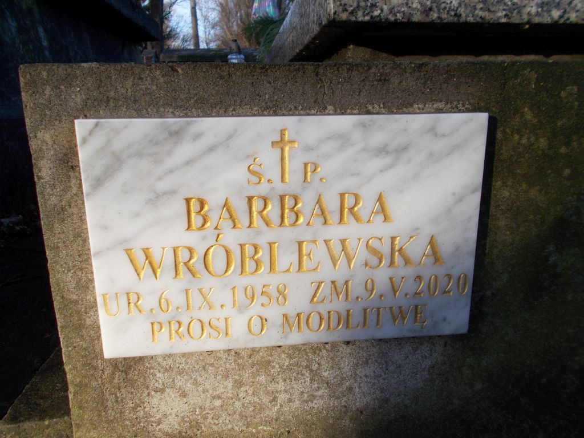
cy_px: 219
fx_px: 439
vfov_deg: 53.1
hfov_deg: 67.3
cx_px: 292
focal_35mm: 26
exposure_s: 1/200
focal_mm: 4.6
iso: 80
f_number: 3.2
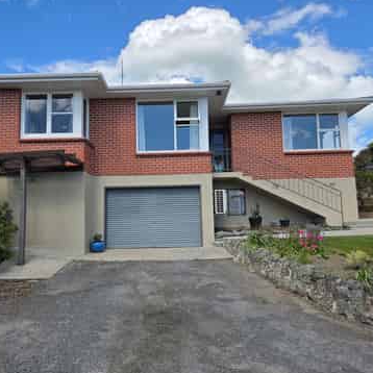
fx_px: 341
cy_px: 189
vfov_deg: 57.3
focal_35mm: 28
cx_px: 163
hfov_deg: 57.1
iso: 80
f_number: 1.8
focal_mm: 5.4
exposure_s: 1/5399
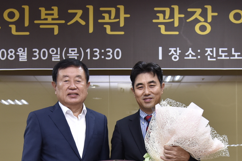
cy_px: 170
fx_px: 471
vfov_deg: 18.8
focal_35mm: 70
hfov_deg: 28.8
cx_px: 122
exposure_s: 1/125
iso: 800
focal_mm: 30
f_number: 4
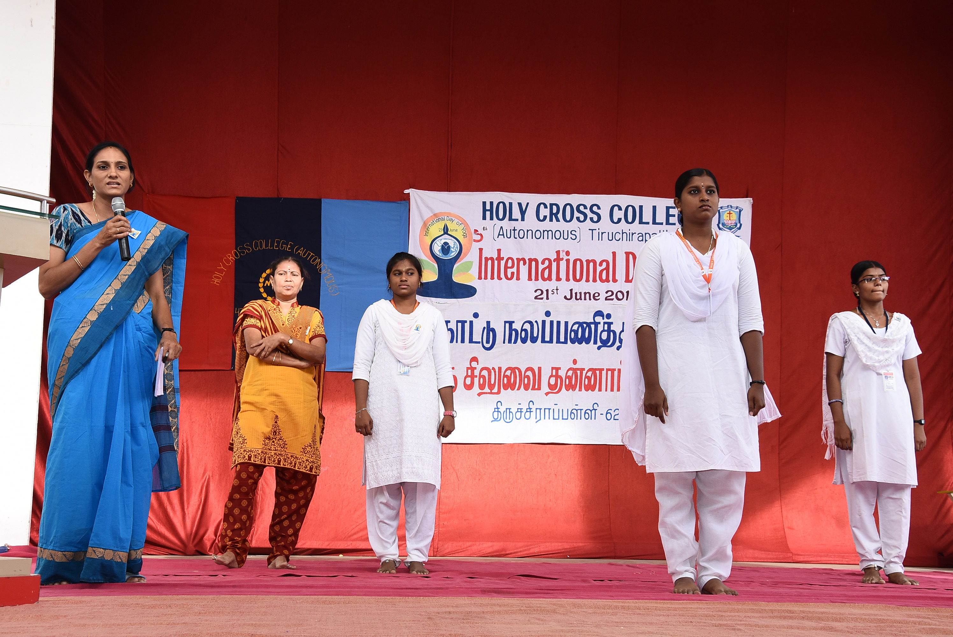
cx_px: 476
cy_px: 318
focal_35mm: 52
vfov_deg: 25.8
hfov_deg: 37.8
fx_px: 1391
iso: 400
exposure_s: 1/125
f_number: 8
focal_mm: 35
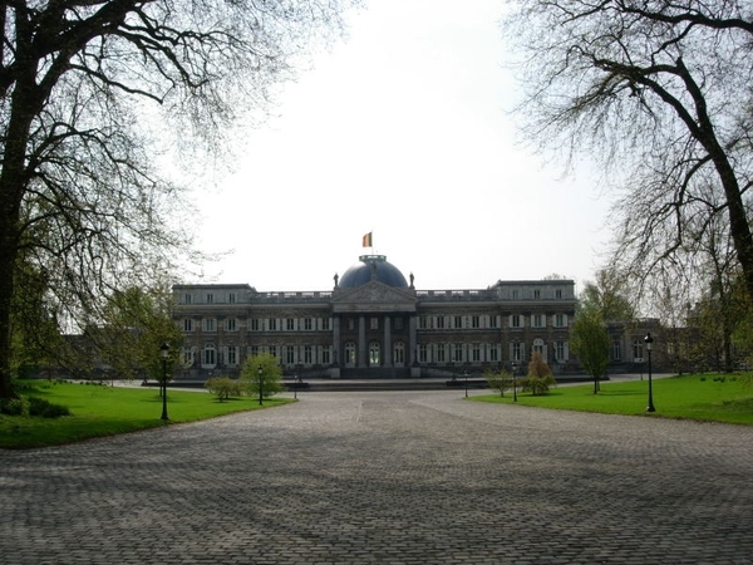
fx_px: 827
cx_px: 376
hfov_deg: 49.0
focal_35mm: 38
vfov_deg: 37.7
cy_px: 282
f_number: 4.8
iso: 64
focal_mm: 7.8
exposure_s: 1/790
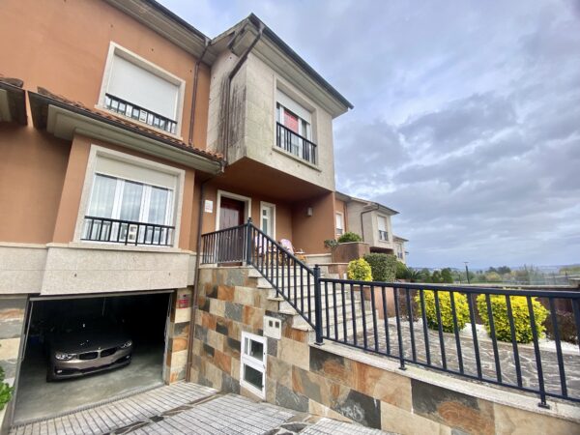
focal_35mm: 14
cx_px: 290
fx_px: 235
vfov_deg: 85.7
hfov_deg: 102.1
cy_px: 218
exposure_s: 1/533
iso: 20
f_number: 2.4
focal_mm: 1.54
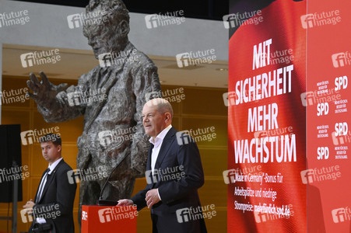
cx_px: 176
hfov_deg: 20.0
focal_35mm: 102
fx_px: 994
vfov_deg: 13.4
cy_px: 116
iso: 5000
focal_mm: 102
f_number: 6.3
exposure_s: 1/640
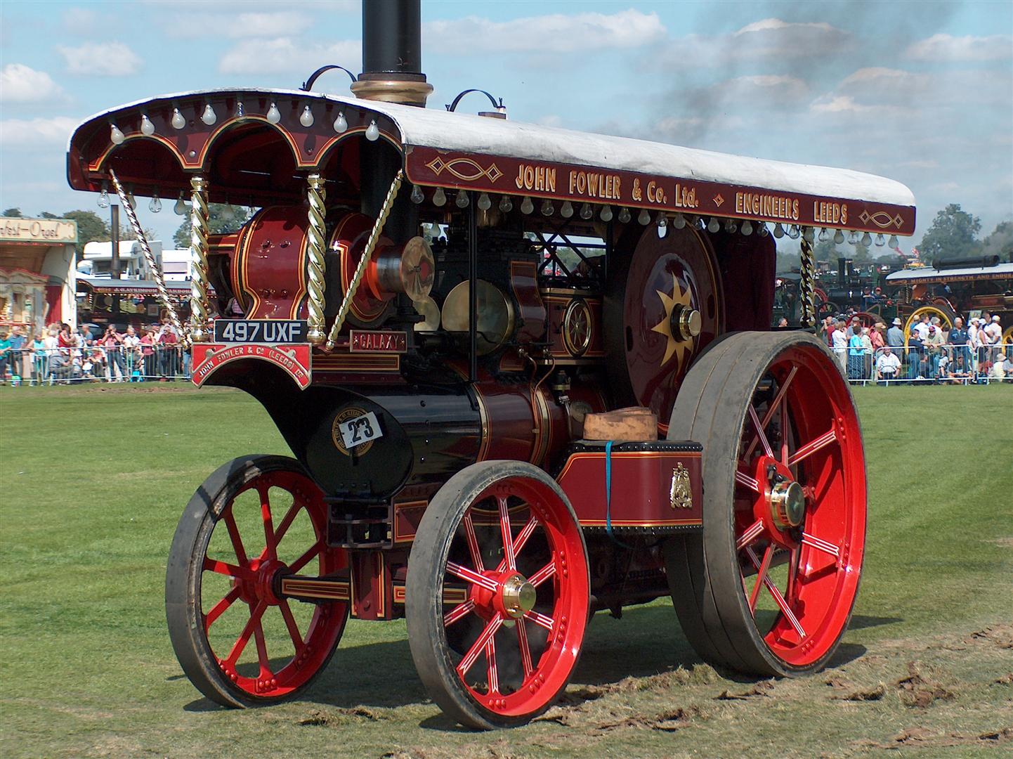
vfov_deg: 12.8
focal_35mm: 116
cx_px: 506
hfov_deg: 17.0
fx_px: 3393
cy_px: 380
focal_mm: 23.76
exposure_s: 1/699
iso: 100
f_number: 4.2
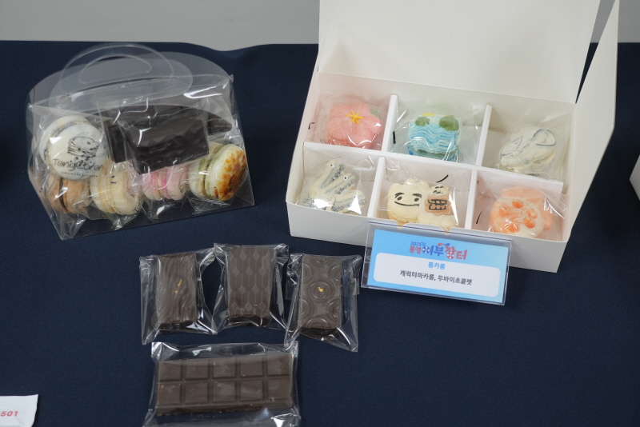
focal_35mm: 51
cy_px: 214
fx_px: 907
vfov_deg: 26.5
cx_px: 320
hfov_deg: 38.9
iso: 400
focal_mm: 51
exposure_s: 1/60
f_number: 4
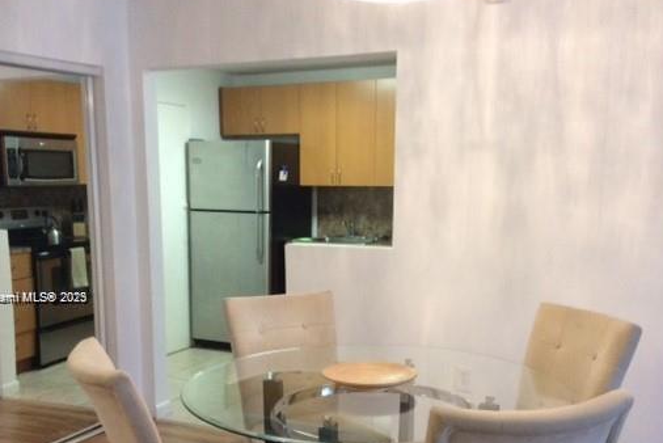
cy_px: 299
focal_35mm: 42
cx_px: 325
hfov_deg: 46.4
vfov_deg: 31.7
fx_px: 774
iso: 160
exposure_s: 1/24
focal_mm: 3.3
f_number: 2.4
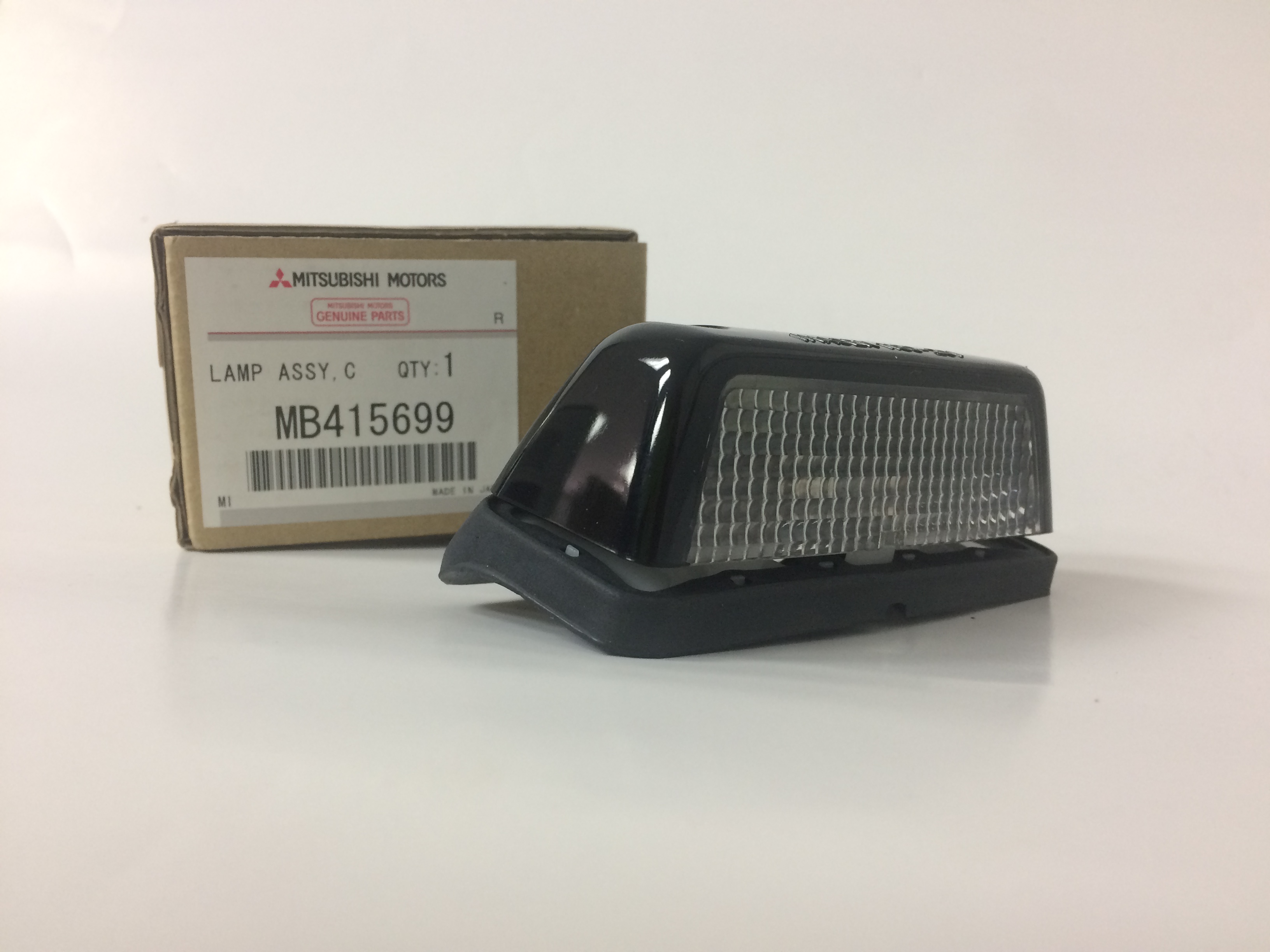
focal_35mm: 29
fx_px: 1064
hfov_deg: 61.7
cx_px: 635
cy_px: 476
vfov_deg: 48.2
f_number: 2.2
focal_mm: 4.15
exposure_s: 1/30
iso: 80
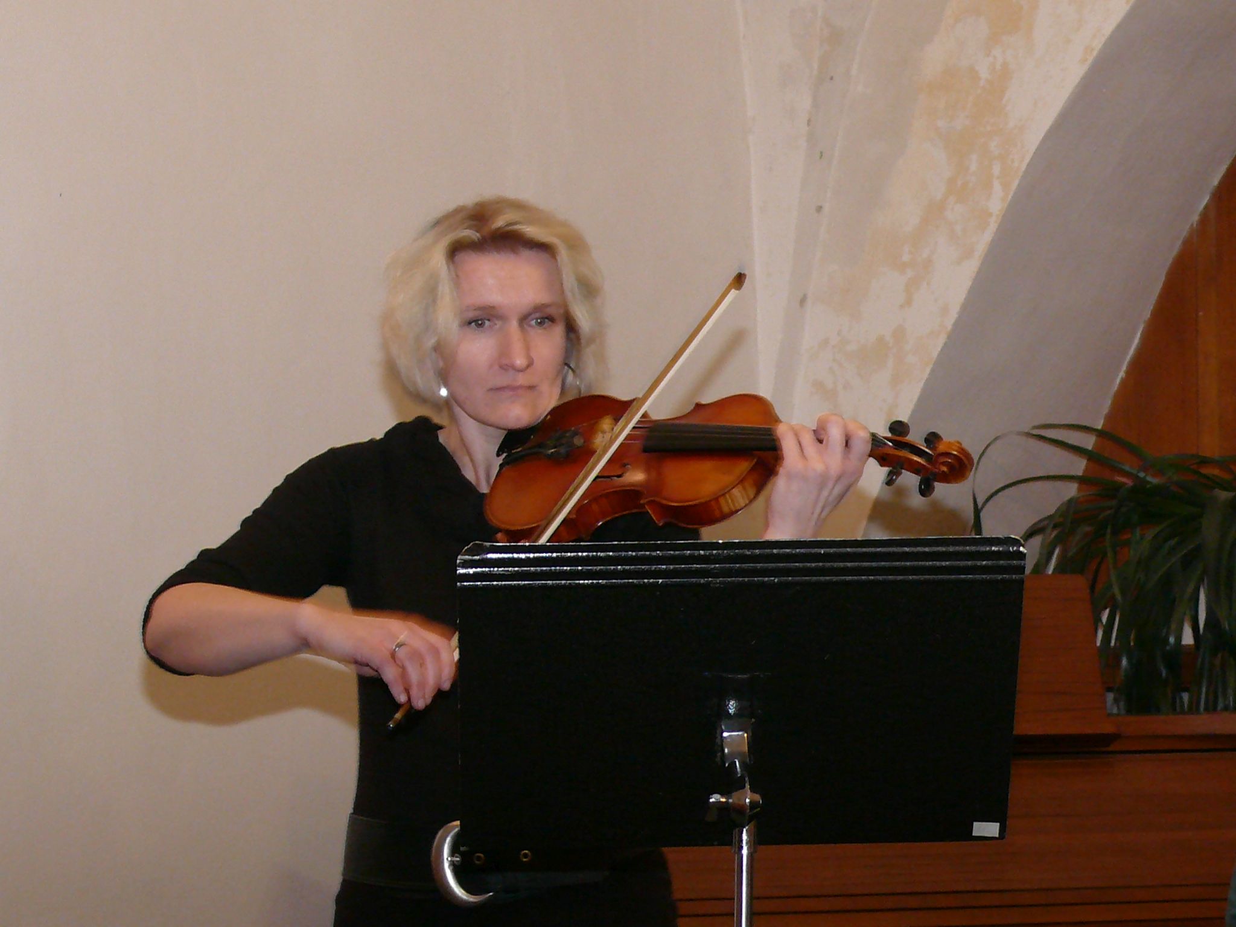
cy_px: 464
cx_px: 618
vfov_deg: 11.8
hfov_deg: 15.6
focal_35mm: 126
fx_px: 4499
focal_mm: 15
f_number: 3.2
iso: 200
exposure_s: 1/30
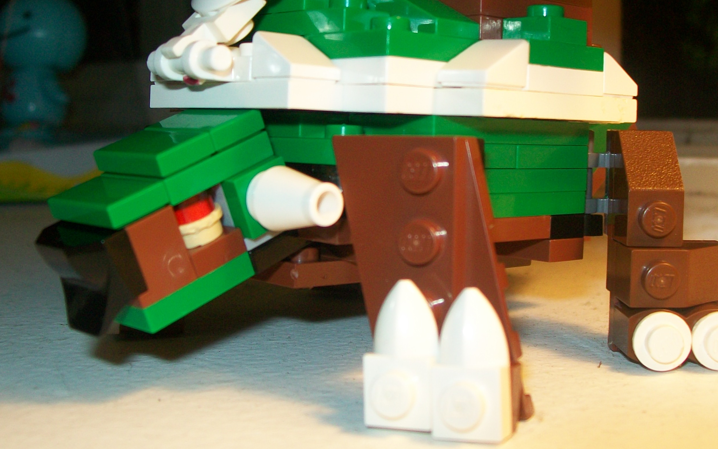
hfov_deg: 38.2
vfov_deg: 24.3
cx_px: 386
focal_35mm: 53
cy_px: 165
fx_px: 1037
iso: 64
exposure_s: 1/60
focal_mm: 6
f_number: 2.7
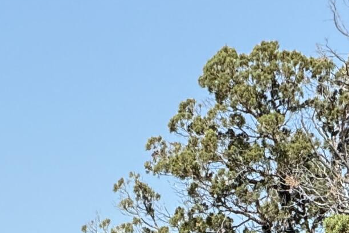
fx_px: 5924
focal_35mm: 611
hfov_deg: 3.4
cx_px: -252
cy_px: 596
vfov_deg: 2.2
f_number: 2.8
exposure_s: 1/1114
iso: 50
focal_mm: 15.66
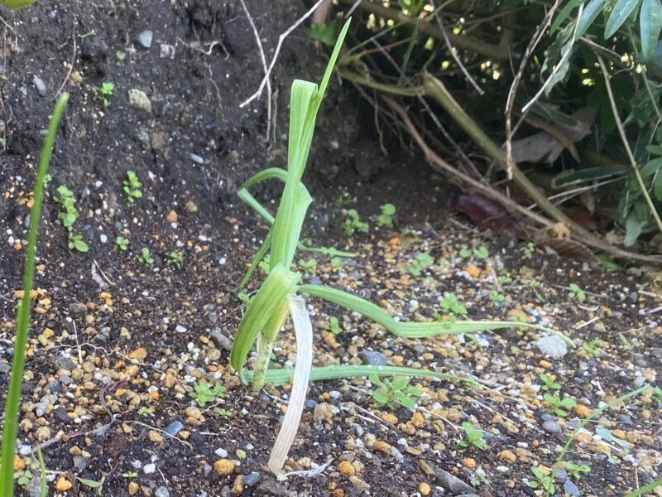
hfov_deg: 67.3
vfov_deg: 53.1
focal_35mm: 26
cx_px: 331
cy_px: 248
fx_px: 497
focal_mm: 4.25
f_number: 1.8
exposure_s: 1/121
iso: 100
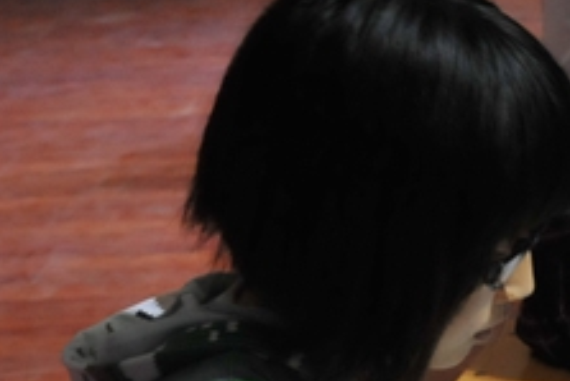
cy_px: 401
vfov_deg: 7.3
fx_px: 2978
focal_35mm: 188
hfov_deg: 10.6
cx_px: 810
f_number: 8
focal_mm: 40
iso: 1600
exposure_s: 1/40
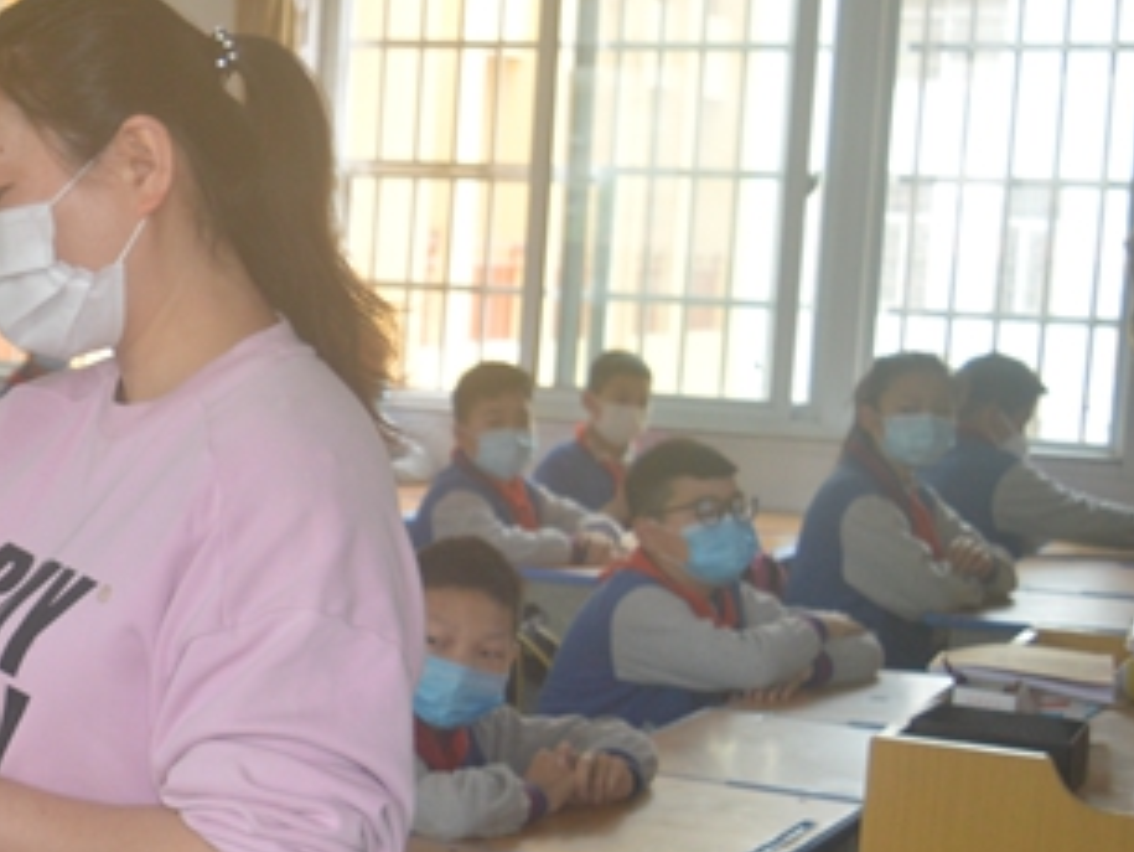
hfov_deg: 21.3
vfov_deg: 17.7
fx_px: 2720
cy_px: 560
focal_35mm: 83
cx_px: -346
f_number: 3.8
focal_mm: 22
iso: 400
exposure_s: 1/60
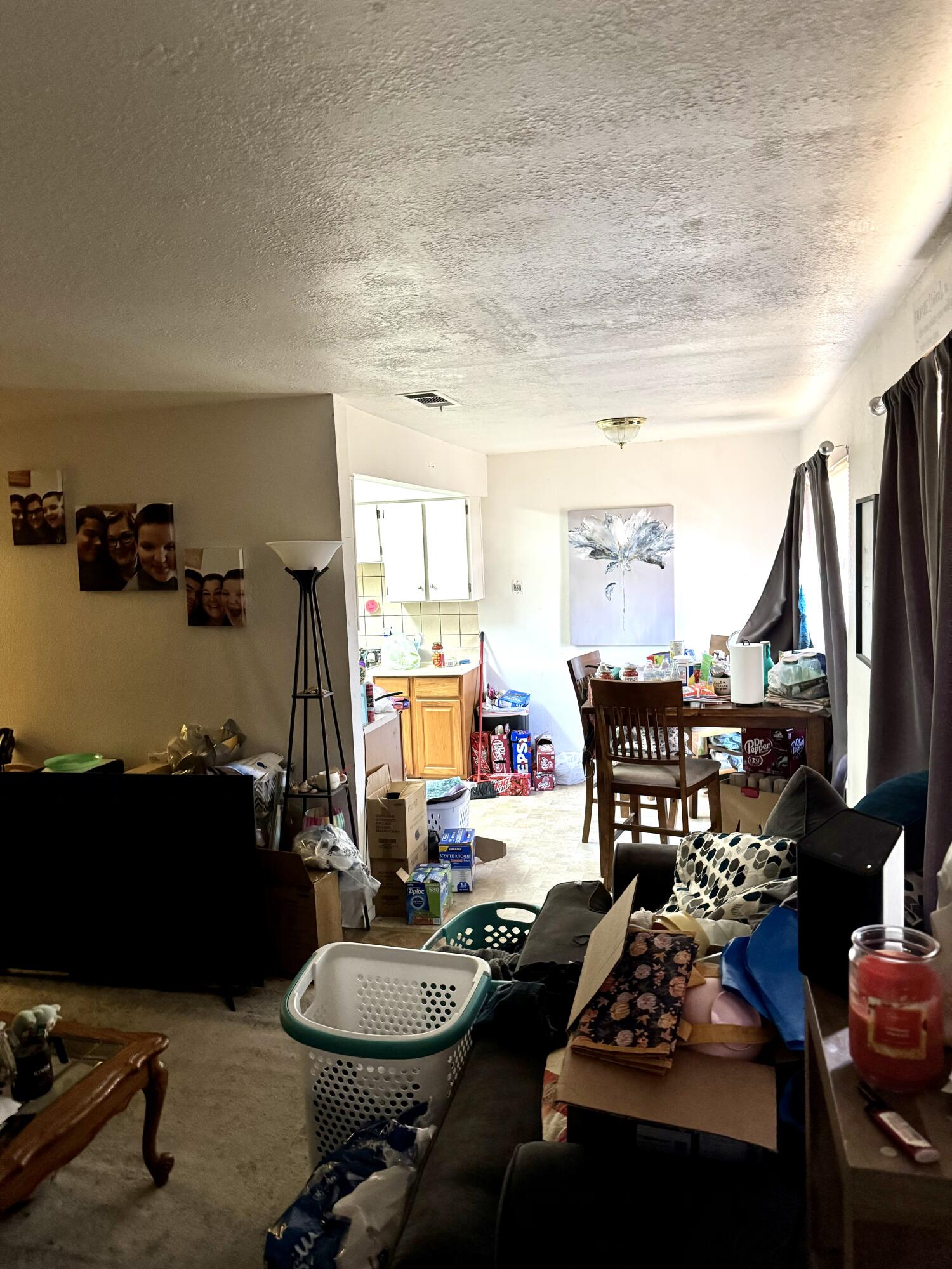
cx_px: 476
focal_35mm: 24
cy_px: 634
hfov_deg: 56.8
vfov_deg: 71.6
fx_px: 880
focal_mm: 6.76
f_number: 1.78
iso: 800
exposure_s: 1/60
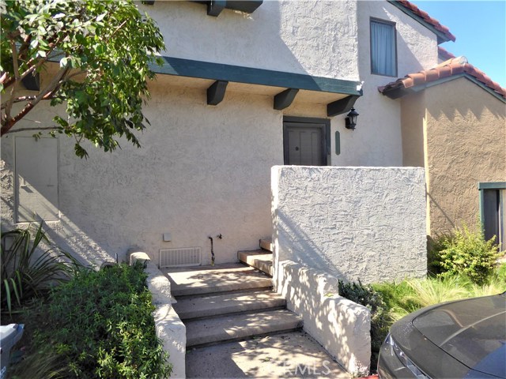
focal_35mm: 25
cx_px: 253
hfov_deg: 69.4
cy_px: 190
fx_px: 365
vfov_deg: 54.9
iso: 80
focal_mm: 4.3
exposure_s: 1/400
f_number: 3.3
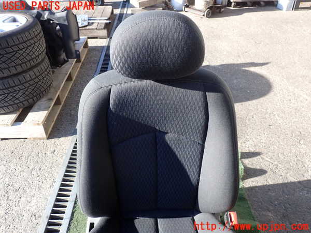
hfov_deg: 60.0
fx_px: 270
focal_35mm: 30
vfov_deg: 46.8
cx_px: 156
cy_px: 116
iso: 100
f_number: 3.2
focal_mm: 5.4
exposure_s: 1/160
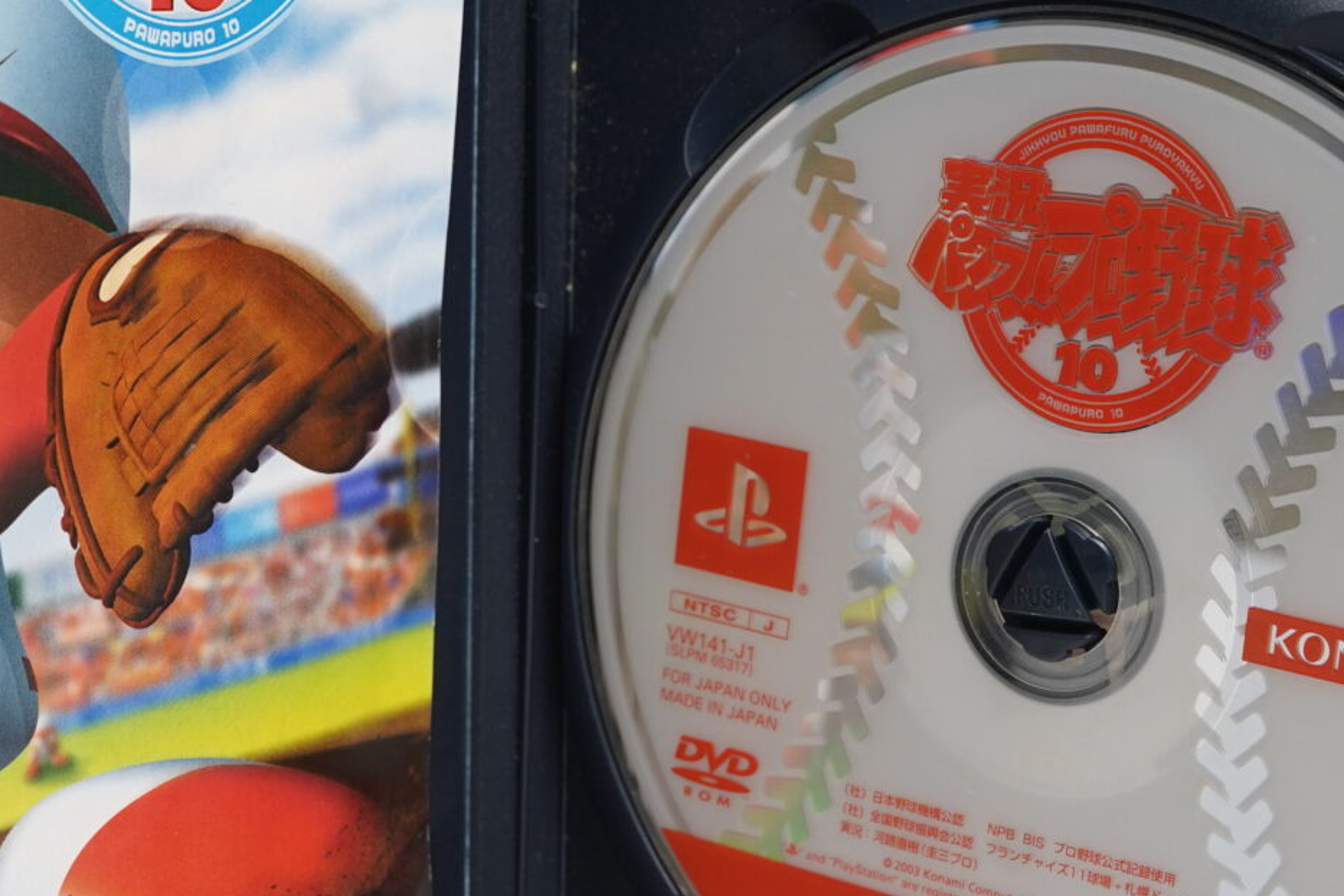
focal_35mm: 96
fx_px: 3584
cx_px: 431
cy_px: 335
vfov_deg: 14.2
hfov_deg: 21.2
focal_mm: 35
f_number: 6.3
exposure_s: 1/40
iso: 500
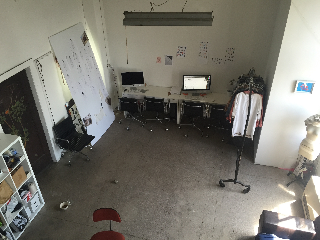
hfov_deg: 61.7
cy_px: 120
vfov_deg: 48.2
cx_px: 160
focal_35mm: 29
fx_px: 268
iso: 32
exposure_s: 1/30
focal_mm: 4.15
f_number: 2.2
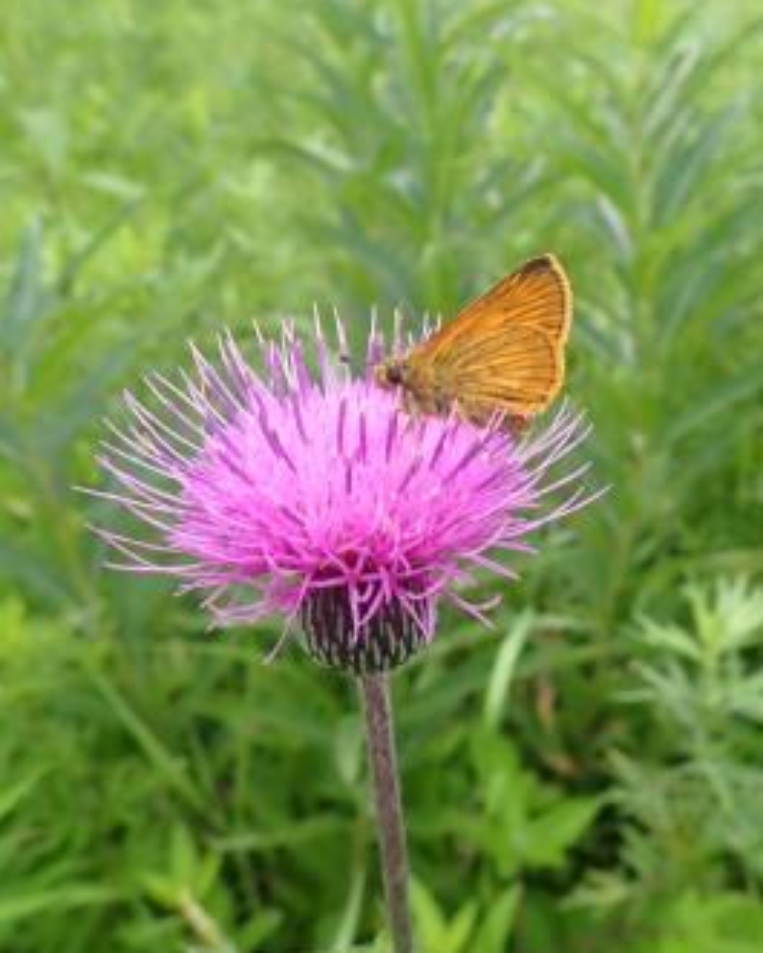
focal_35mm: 33
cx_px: 504
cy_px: 481
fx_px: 931
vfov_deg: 54.2
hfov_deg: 44.0
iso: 100
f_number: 2.8
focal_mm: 4.5
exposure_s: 1/320
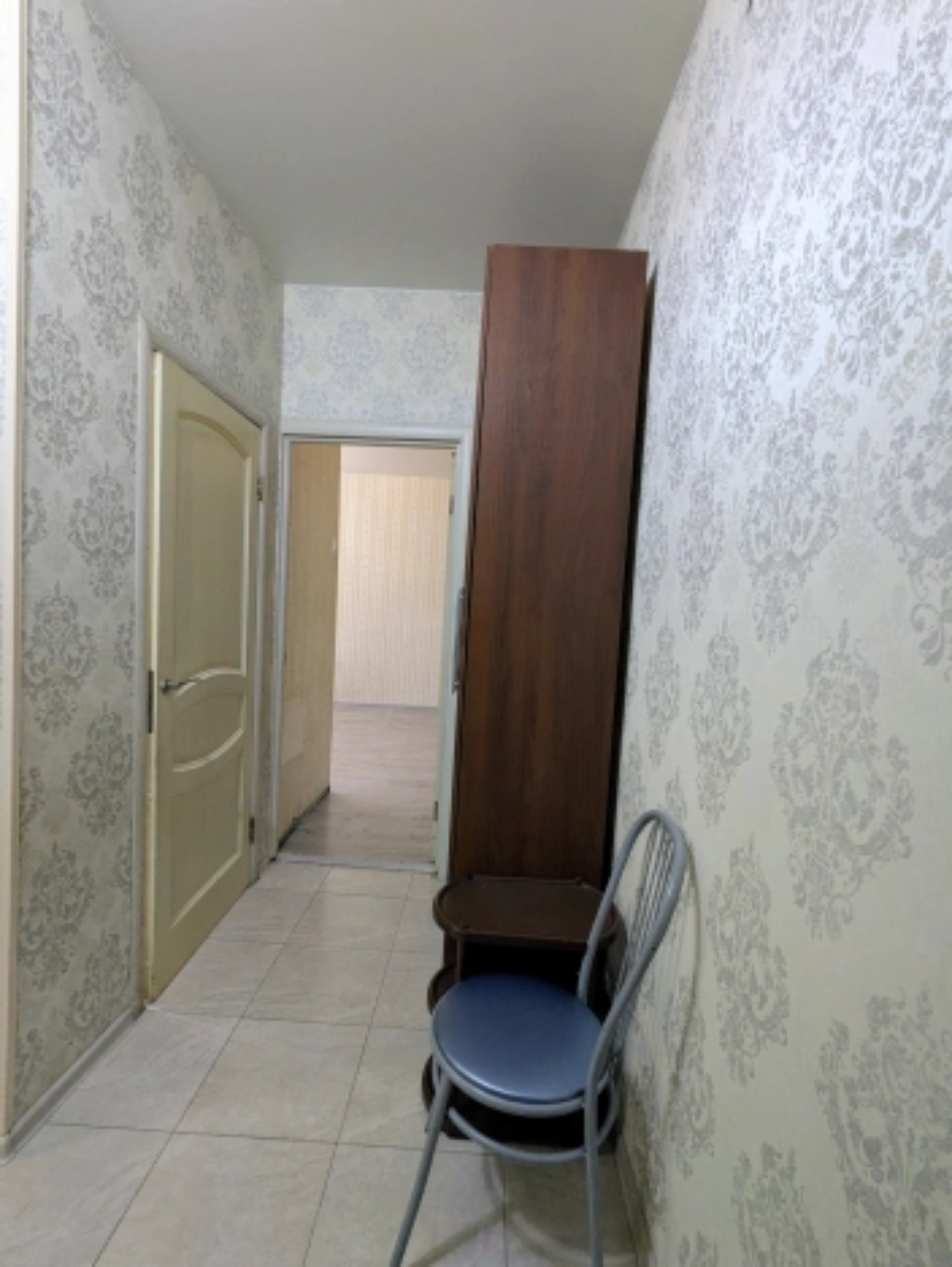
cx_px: 476
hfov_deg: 78.2
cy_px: 634
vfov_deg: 94.4
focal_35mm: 16
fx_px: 586
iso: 339
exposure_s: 1/25
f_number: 2.2
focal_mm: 2.35
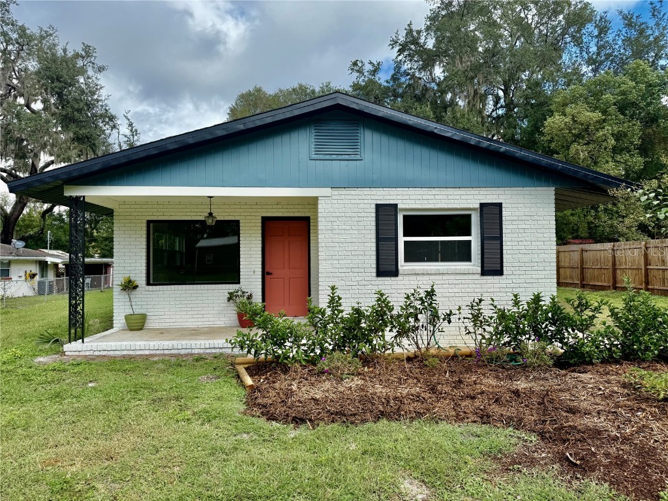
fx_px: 463
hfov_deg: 71.6
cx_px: 334
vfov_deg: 56.8
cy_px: 250
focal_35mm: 24
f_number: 1.78
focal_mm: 6.76
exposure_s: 1/2525
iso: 80
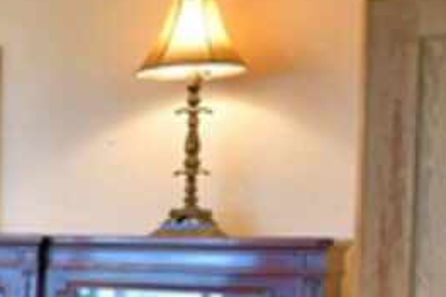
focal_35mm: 73
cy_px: 263
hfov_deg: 18.0
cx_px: -466
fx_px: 904
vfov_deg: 18.4
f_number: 4.5
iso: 400
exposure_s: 1/40
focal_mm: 10
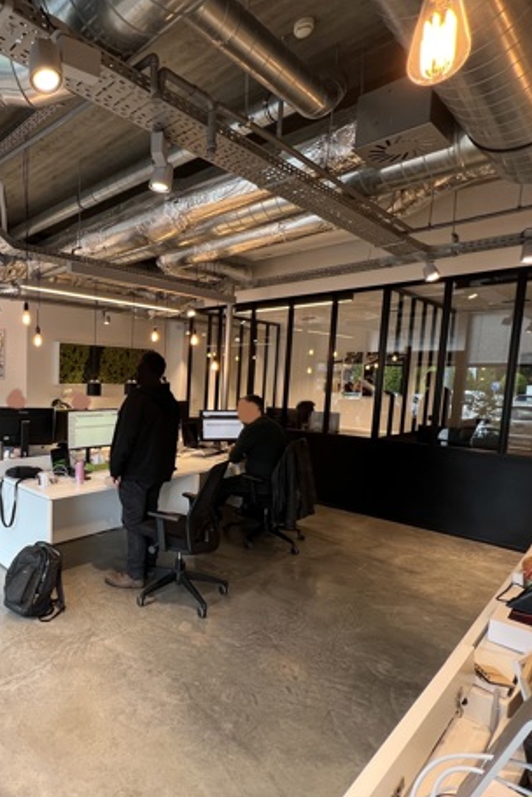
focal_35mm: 19
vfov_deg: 86.8
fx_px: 420
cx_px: 86
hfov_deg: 58.2
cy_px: 419
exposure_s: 1/100
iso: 80
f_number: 1.8
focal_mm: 1.57
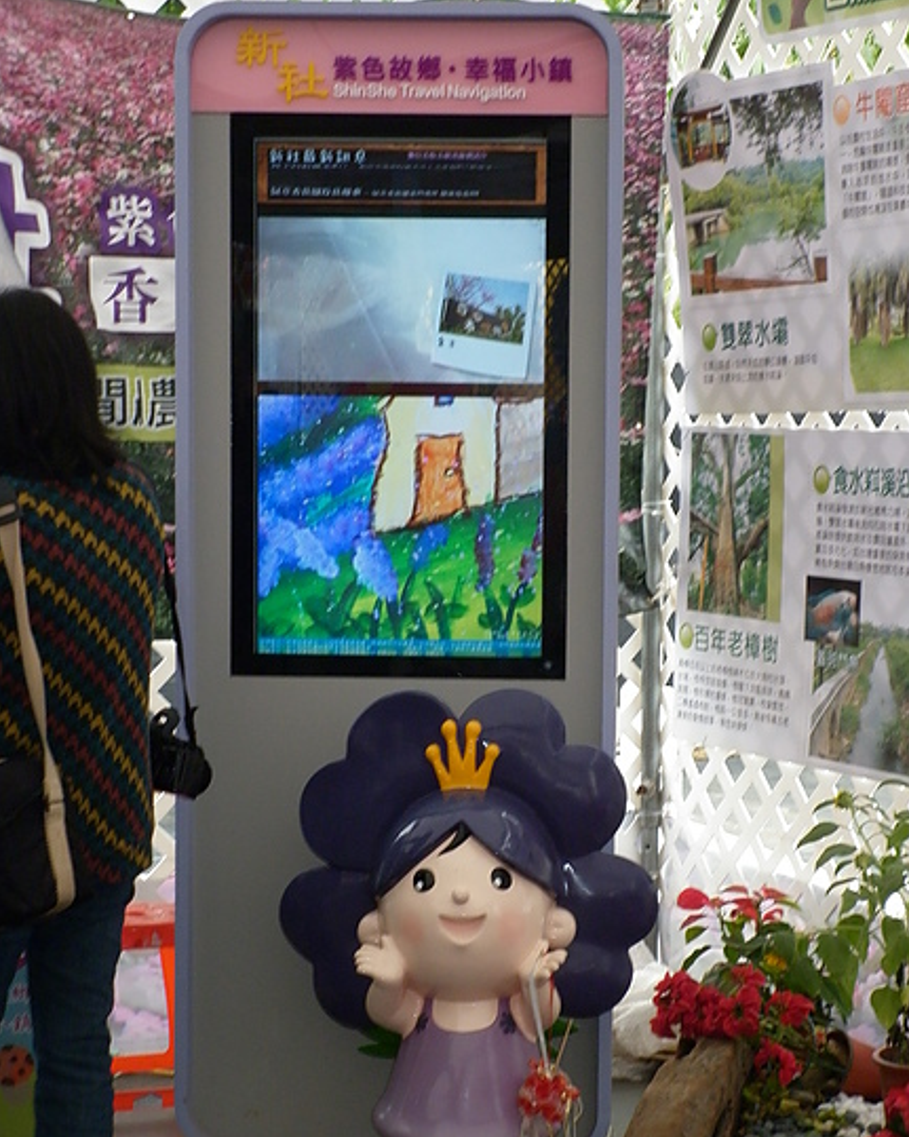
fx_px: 2960
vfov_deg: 21.7
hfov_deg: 17.5
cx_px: 472
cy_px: 627
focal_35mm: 88
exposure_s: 1/80
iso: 160
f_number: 5.3
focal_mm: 14.6
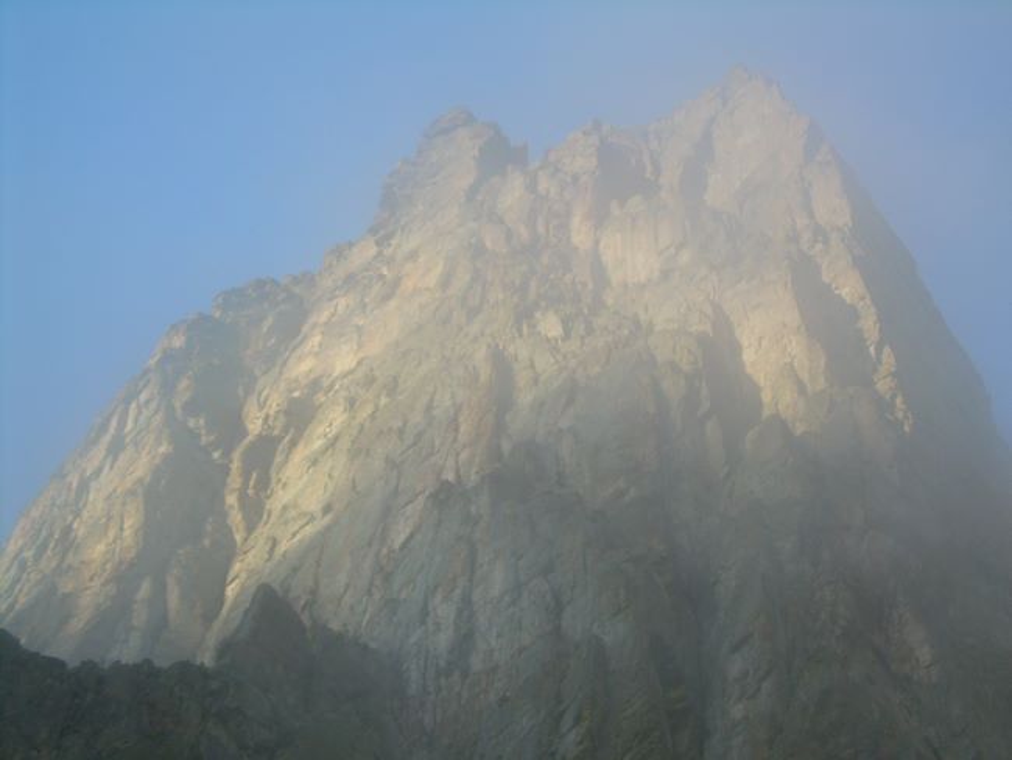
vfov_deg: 29.1
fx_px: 1462
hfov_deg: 38.2
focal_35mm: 50
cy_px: 380
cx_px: 506
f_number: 3.1
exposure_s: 1/136
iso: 50
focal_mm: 8.3
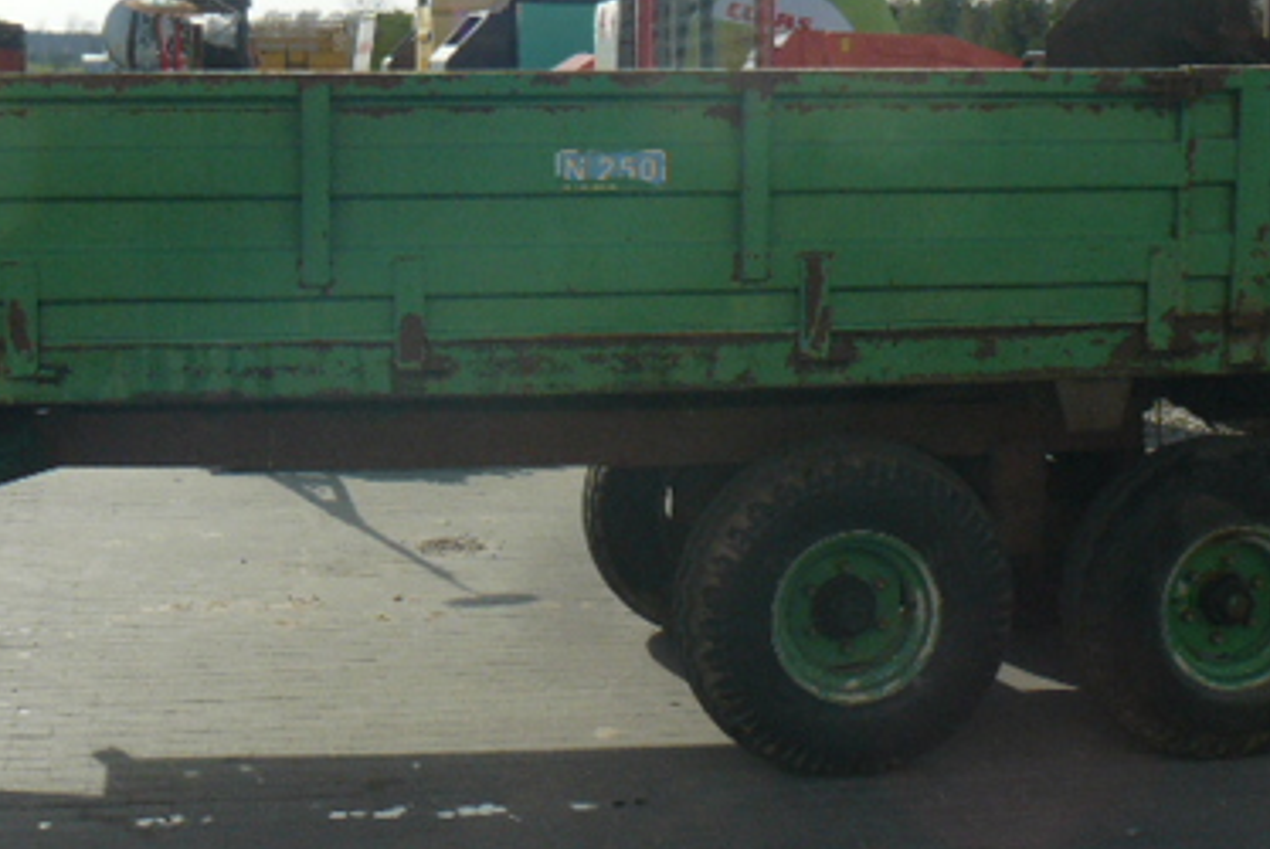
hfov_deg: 31.4
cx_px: 645
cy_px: 261
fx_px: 2259
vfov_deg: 21.2
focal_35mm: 64
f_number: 5.6
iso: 100
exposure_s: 1/400
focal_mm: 6
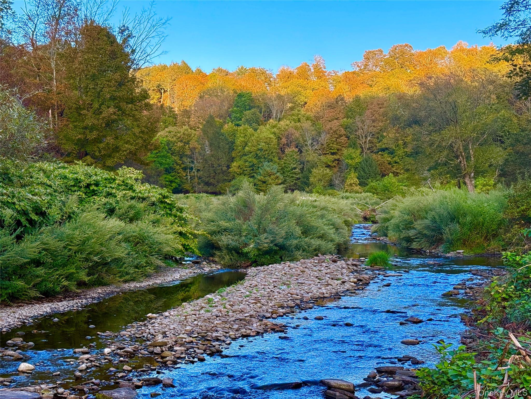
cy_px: 200
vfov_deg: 30.3
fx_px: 736
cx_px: 266
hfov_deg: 39.7
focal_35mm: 48
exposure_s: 1/392
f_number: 1.78
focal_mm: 6.76
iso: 100
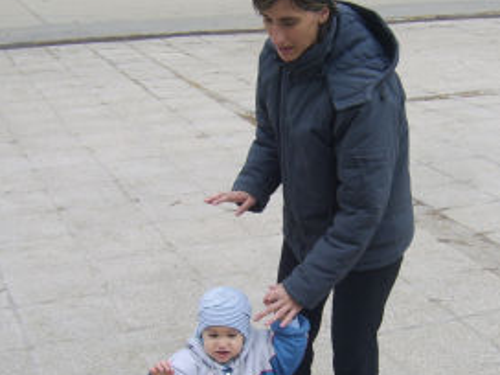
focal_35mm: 57
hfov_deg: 33.7
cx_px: 281
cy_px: 242
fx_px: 823
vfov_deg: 25.6
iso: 71
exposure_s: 1/162
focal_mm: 8.13
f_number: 5.6
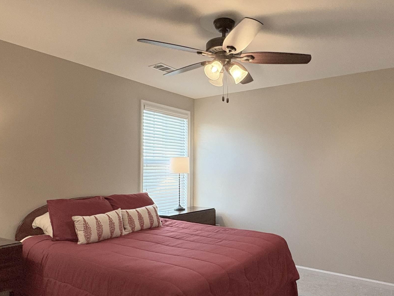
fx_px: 307
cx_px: 228
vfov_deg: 51.2
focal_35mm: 27
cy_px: 166
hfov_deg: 64.9
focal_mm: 2.22
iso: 250
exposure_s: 1/60
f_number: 2.2
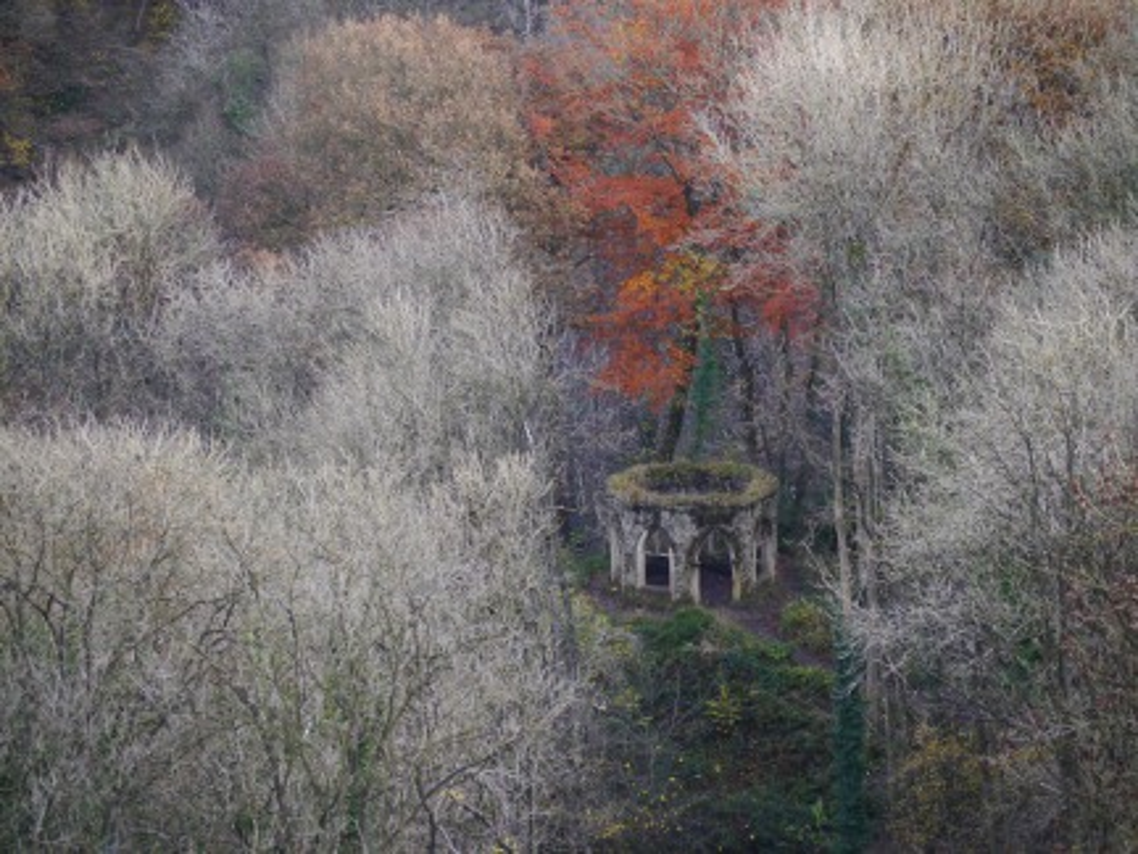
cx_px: 569
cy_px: 427
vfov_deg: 5.6
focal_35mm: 264
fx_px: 8679
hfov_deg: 7.5
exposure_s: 1/250
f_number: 5.1
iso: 640
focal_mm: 132
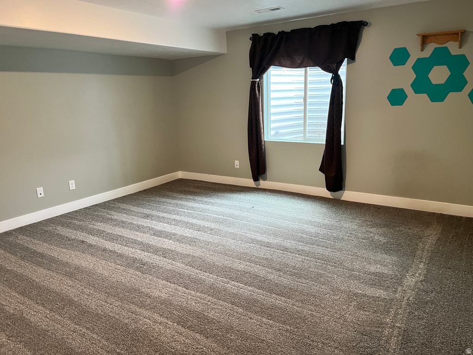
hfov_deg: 67.3
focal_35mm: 26
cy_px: 178
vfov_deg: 53.1
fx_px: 355
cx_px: 236
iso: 320
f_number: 1.6
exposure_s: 1/60
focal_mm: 5.1
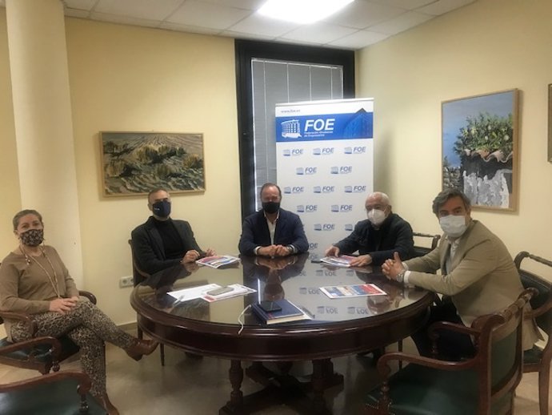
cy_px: 208
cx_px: 276
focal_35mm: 28
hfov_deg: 63.4
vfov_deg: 49.8
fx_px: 447
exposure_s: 1/25
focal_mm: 3.99
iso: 40
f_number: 1.8
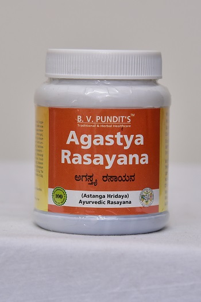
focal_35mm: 105
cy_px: 151
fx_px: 880
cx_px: 100
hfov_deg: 13.0
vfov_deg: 19.5
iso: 1600
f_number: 5.6
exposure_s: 1/160
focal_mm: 105
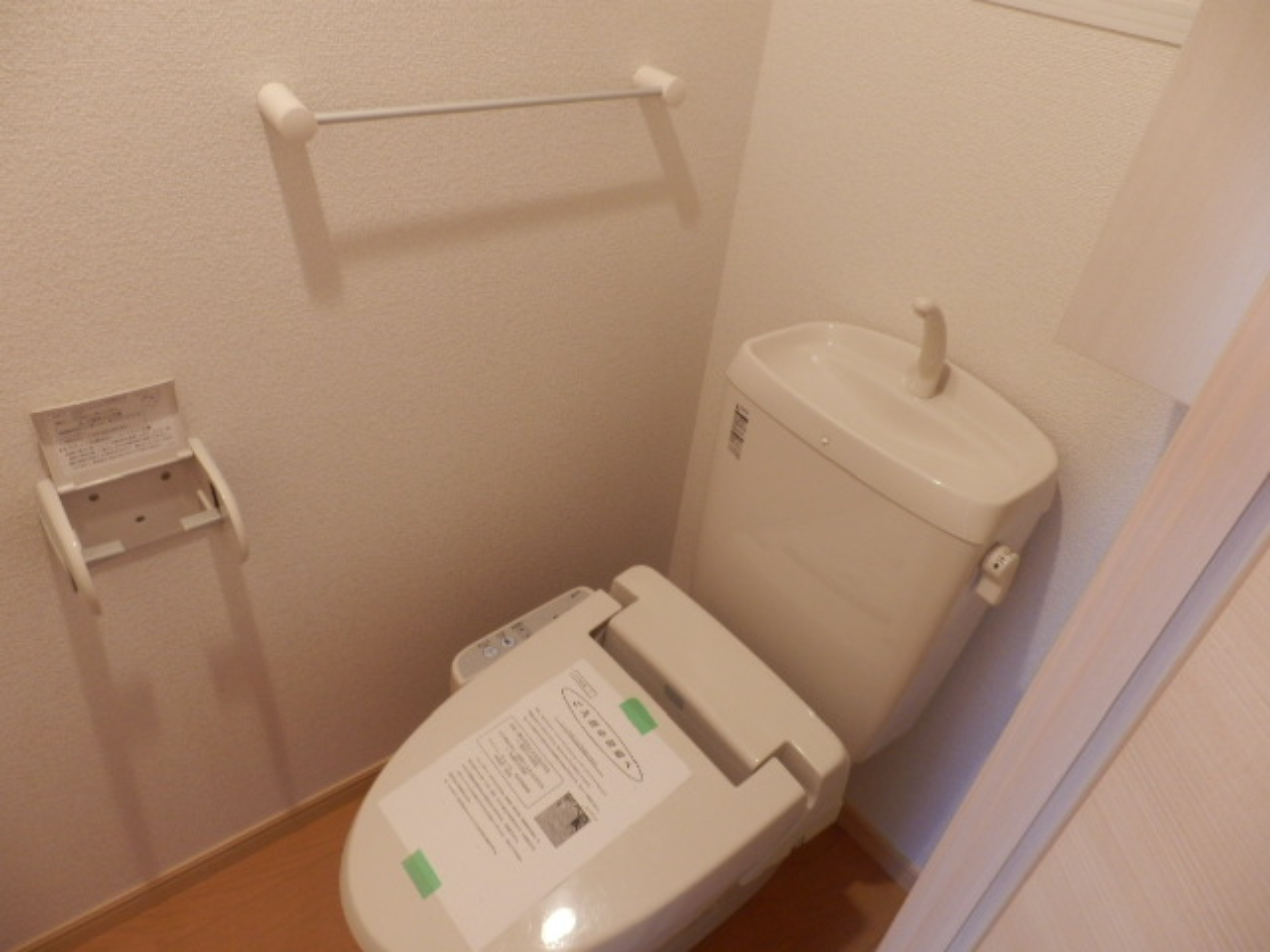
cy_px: 476
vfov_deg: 56.8
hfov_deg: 71.6
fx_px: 881
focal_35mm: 24
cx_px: 635
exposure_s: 1/30
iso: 250
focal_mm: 4.2
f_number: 3
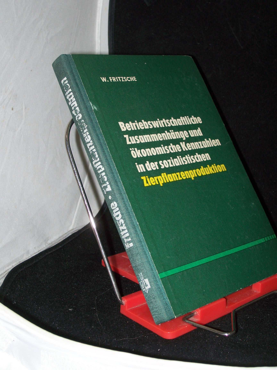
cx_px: 138
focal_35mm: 53
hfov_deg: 27.5
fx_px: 565
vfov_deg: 36.2
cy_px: 185
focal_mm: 8.7
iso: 80
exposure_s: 1/80
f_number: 3.2
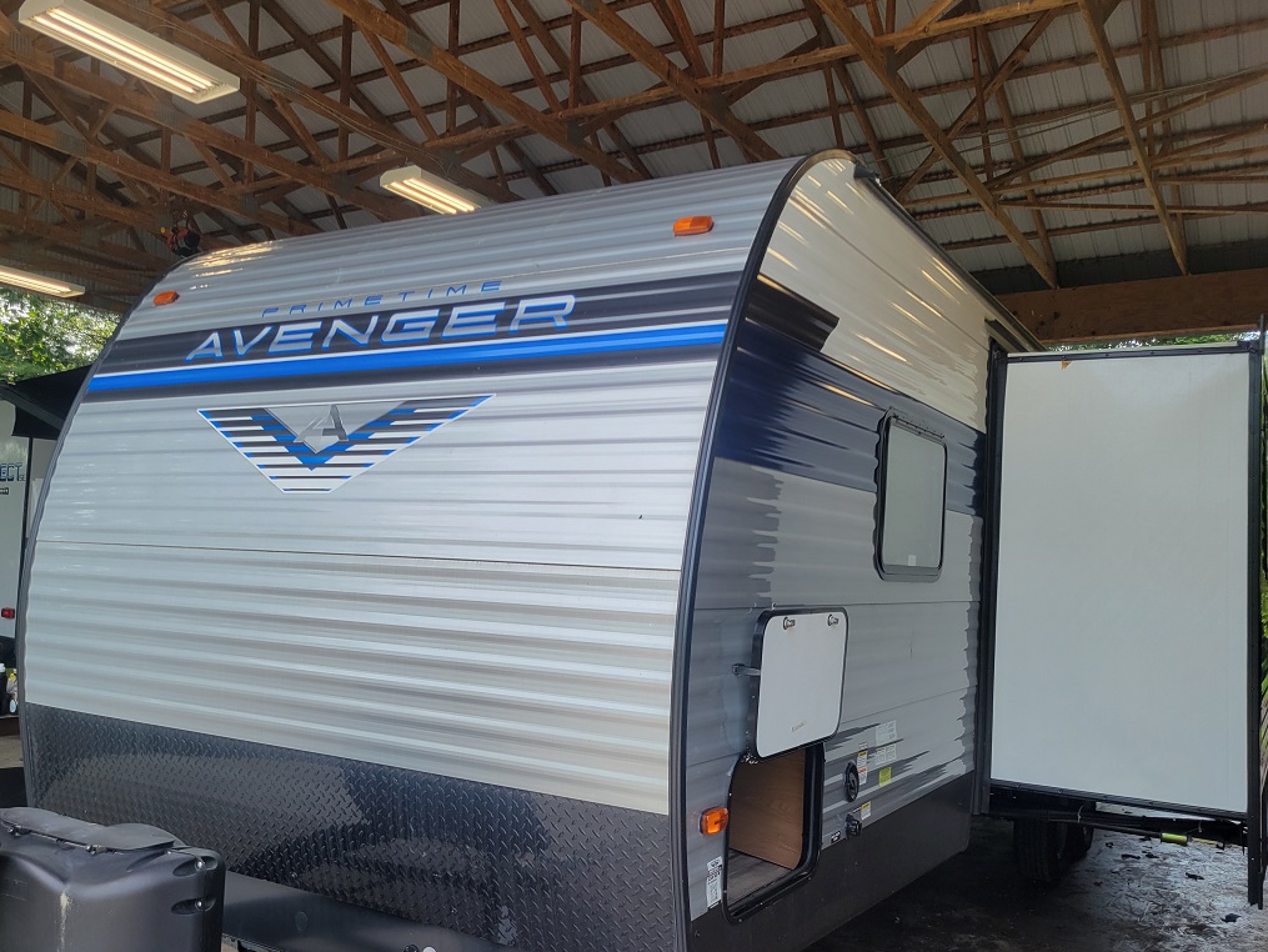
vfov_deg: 45.3
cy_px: 552
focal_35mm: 31
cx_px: 573
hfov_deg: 58.2
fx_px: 1136
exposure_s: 1/366
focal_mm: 5.4
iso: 40
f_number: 1.8
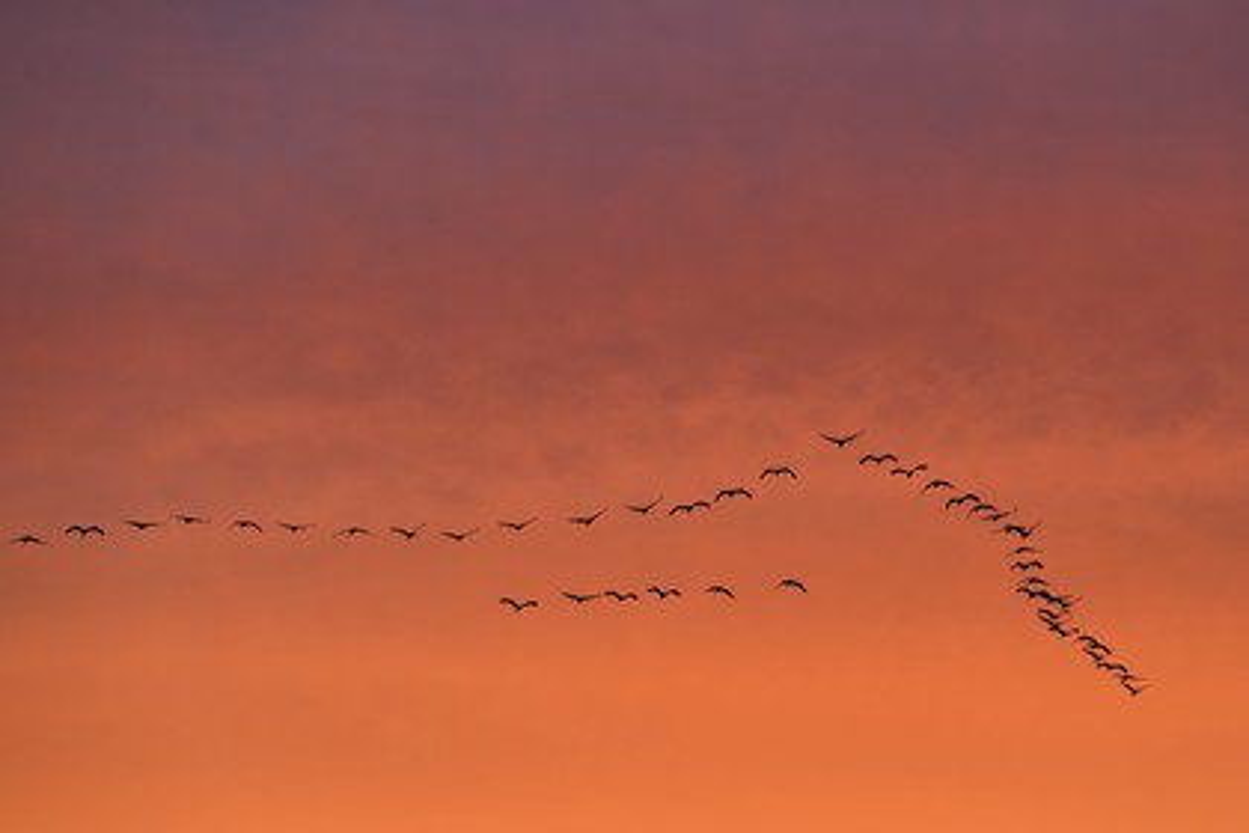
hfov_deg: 10.3
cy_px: 416
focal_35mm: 200
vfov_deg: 6.9
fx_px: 6938
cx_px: 624
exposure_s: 1/500
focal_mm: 200
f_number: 6.3
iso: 800
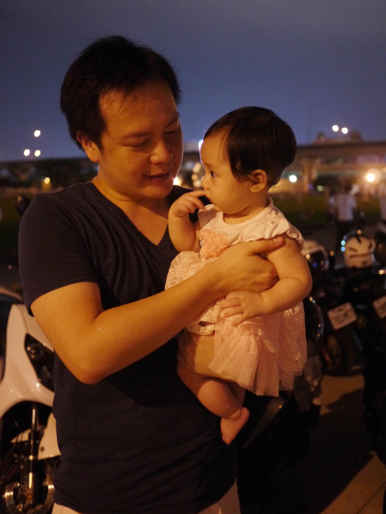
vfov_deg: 46.8
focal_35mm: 40
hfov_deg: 36.0
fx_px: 595
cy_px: 257
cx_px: 193
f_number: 1.7
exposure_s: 1/13
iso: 800
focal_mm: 20
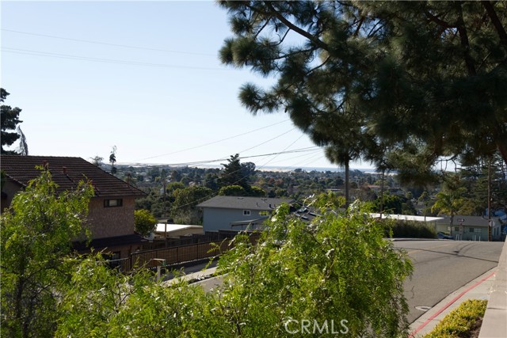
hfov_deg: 34.5
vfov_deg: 23.4
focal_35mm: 58
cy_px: 169
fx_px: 817
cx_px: 254
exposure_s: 1/400
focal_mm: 21.6
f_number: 5.6
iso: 100
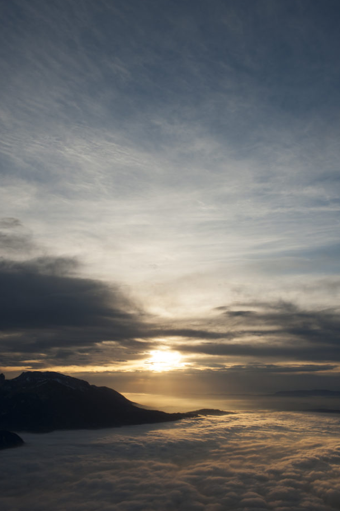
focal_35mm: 38
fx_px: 539
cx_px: 174
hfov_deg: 35.0
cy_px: 261
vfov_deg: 50.7
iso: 400
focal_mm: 35
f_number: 13
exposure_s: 1/500
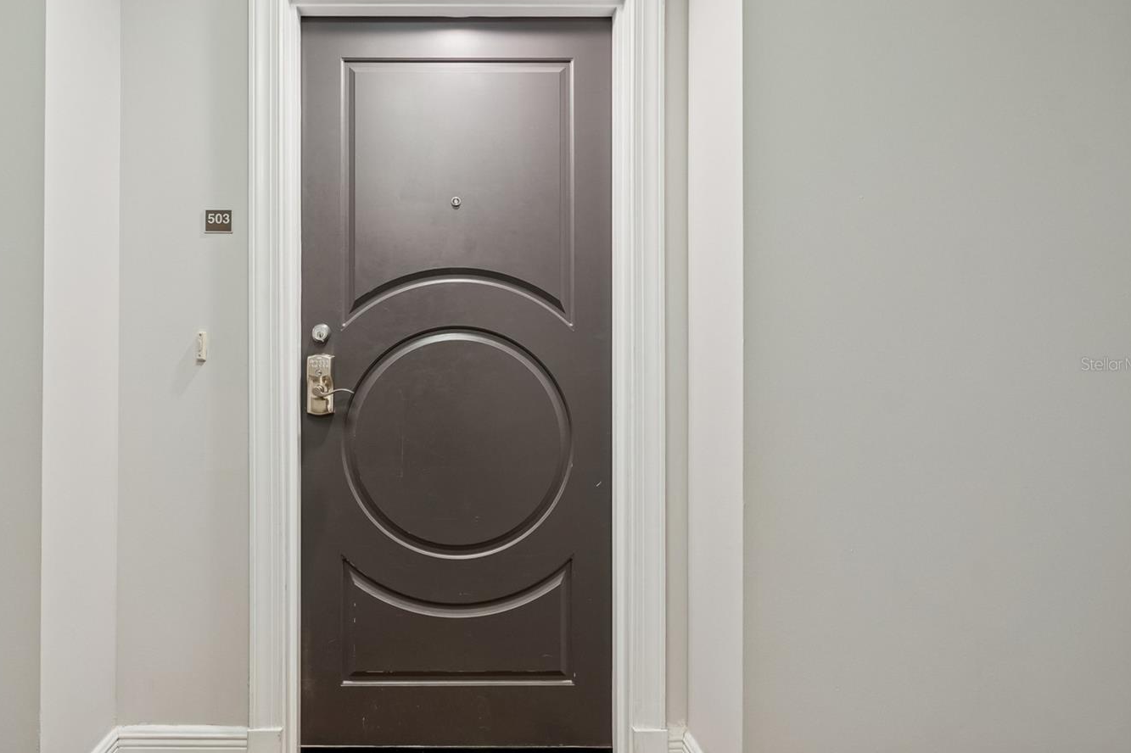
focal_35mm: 18
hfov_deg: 89.3
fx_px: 565
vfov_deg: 67.3
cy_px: 364
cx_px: 478
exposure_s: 1/8
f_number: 7.1
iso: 500
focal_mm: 10
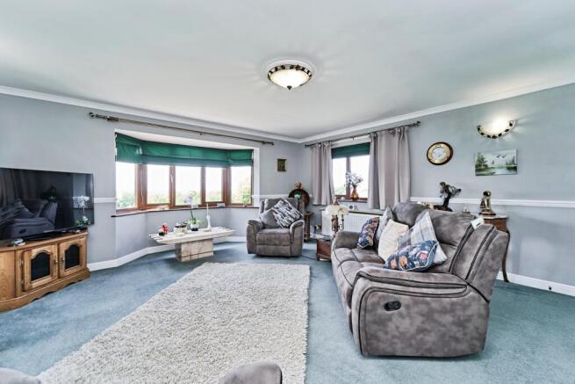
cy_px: 192
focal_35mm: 14
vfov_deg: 81.2
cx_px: 288
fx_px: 224
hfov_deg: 104.2
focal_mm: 14
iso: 200
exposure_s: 1/20
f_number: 8
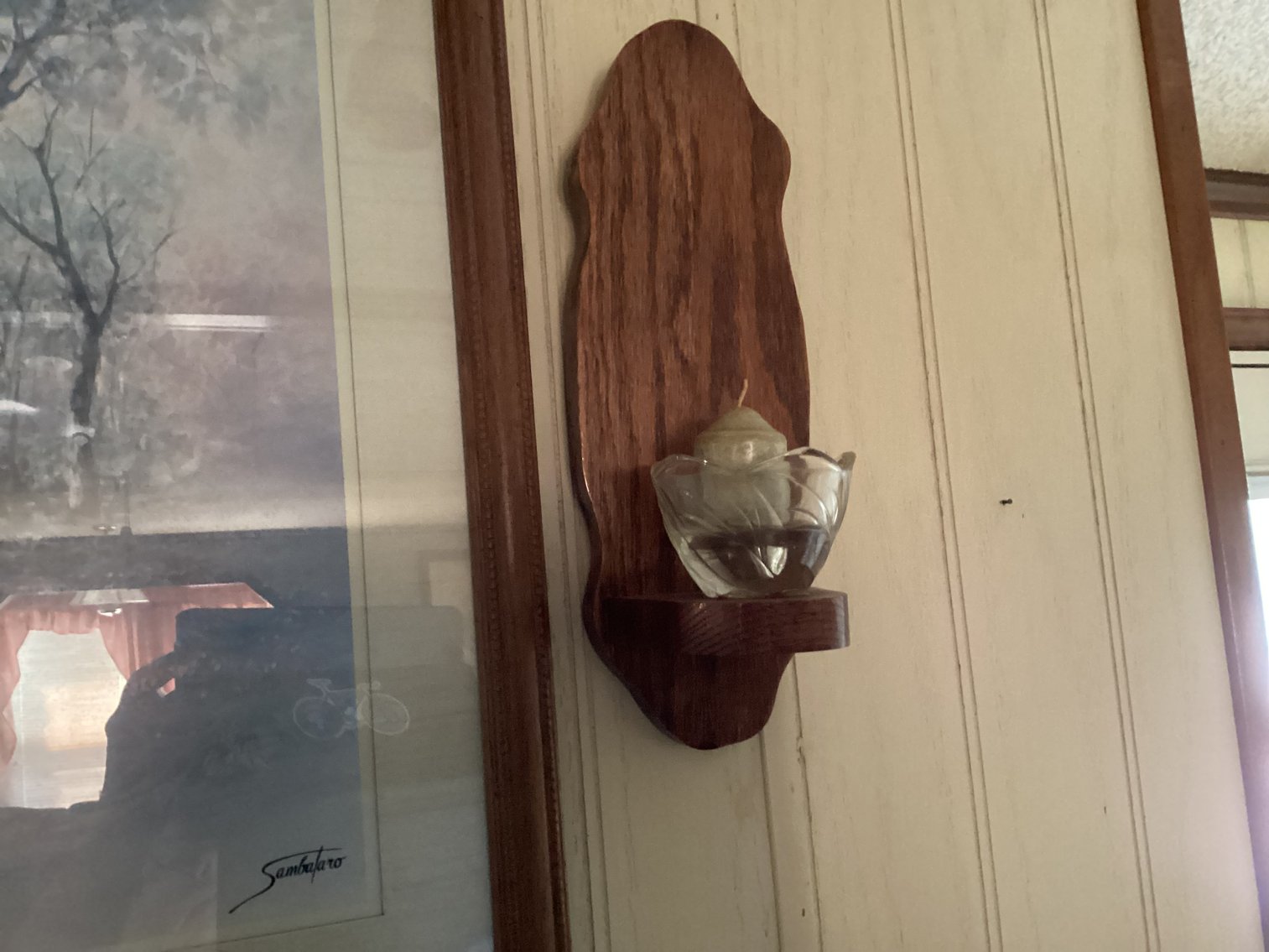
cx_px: 634
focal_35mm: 31
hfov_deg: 58.3
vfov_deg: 45.4
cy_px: 476
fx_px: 1137
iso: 640
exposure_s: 1/20
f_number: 2.4
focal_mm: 3.3
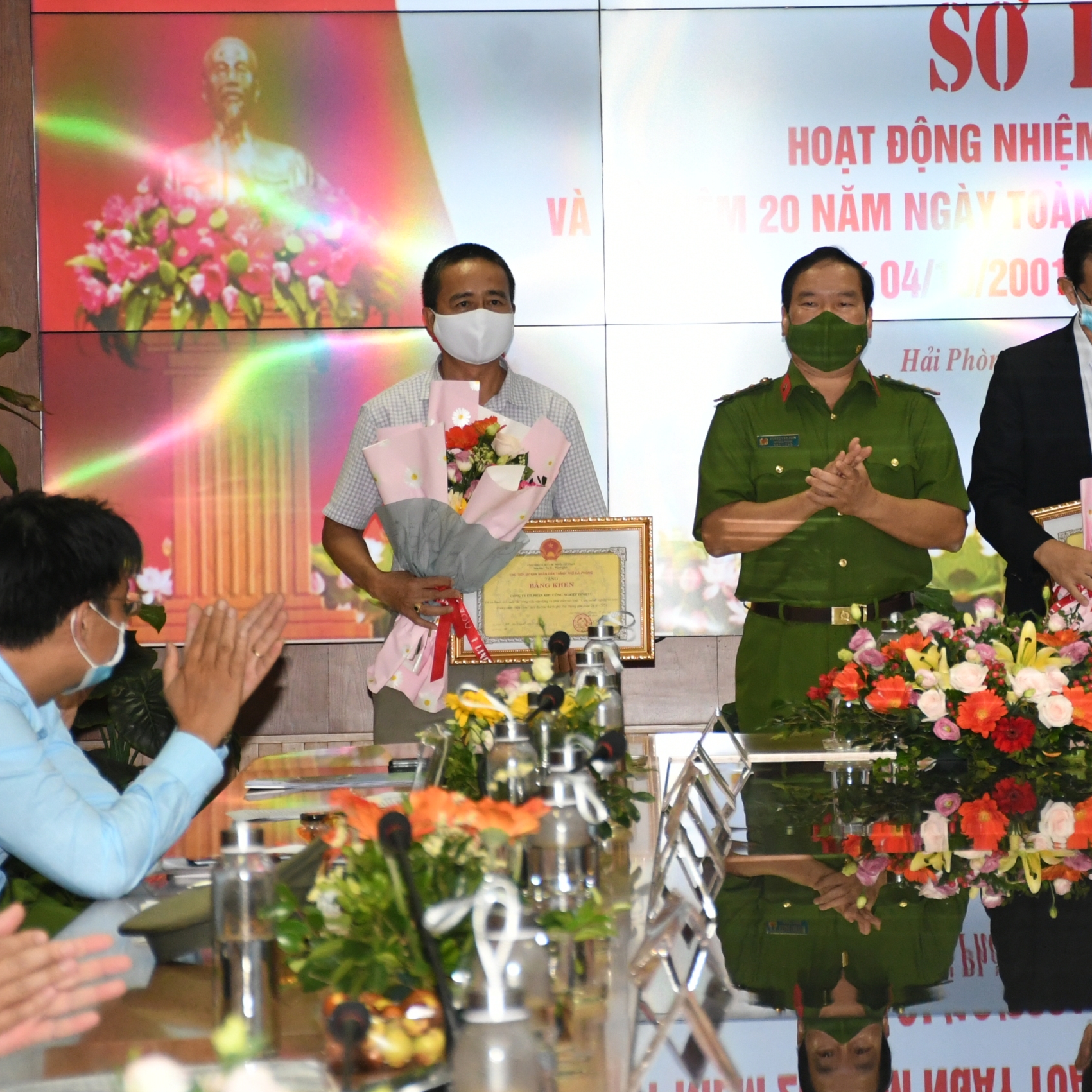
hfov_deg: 8.2
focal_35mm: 213
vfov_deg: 8.2
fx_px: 7596
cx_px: 870
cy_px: 405
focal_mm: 85
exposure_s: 1/200
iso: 2000
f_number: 5.3
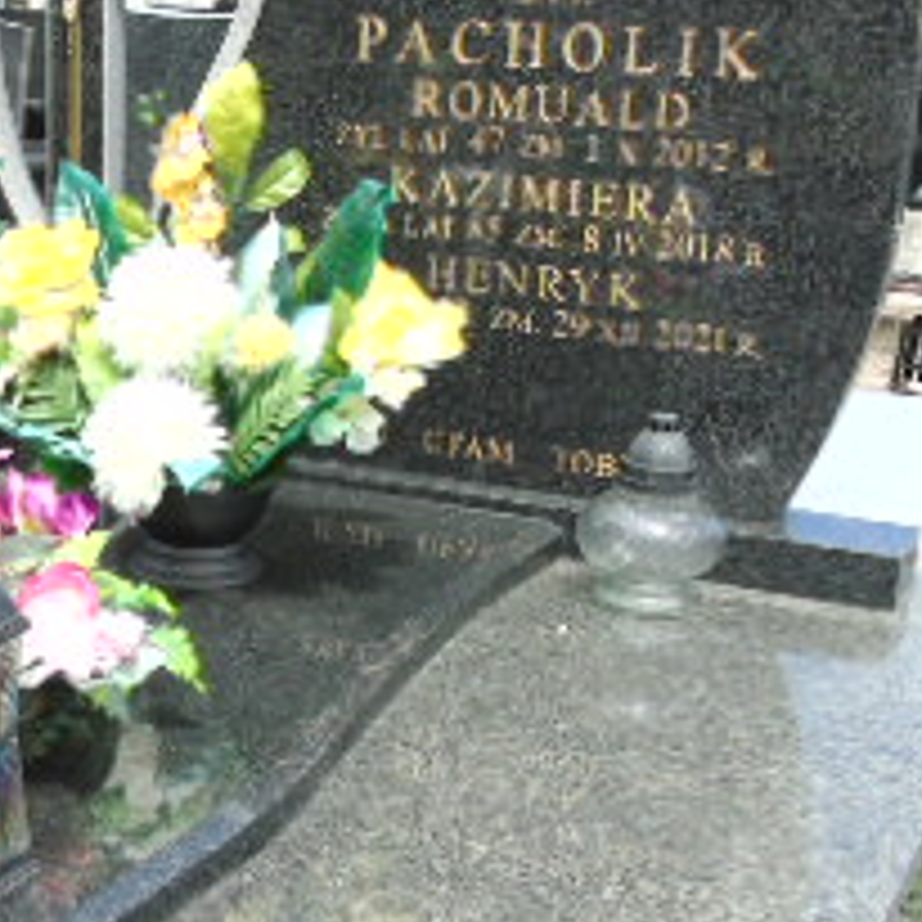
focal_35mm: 69
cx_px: 81
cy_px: 747
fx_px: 2079
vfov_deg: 24.6
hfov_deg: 24.3
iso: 80
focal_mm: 4.4
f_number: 3.4
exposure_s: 1/640
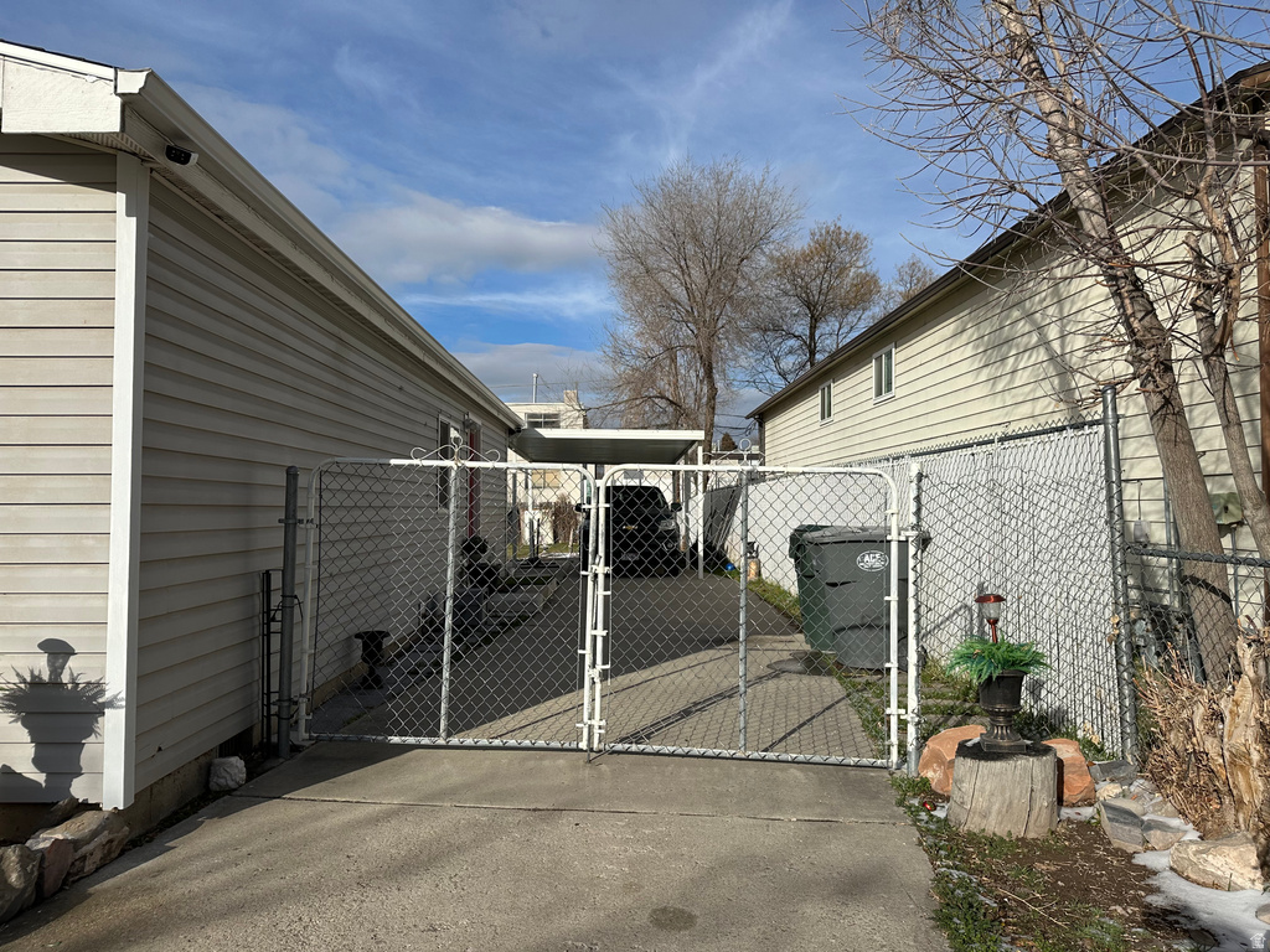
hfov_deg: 71.6
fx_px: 881
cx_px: 635
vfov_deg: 56.8
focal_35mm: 24
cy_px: 476
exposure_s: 1/7576
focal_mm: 6.86
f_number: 1.78
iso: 80
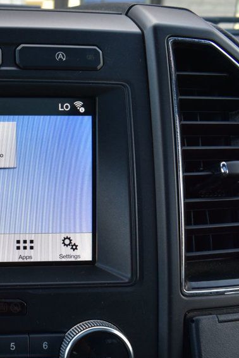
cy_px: 204
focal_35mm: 57
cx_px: -51
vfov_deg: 35.1
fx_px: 567
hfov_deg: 22.0
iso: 400
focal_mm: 21
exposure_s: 1/60
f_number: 8
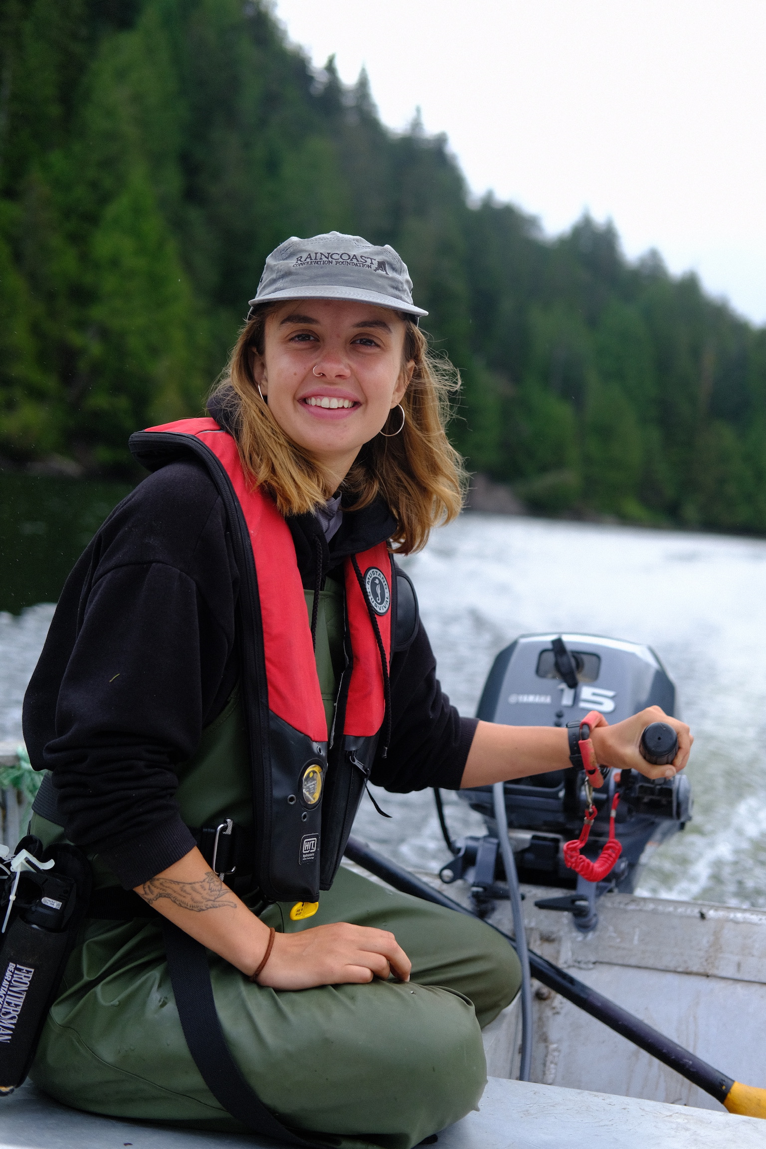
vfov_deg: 37.5
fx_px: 1691
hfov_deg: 25.5
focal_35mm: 53
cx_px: 383
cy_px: 574
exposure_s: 1/3000
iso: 250
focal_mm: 35
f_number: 2.2
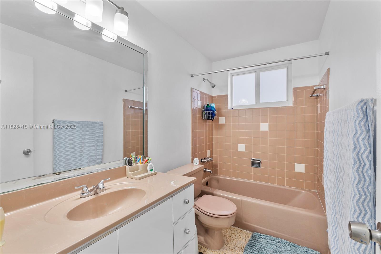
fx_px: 159
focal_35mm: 15
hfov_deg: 100.4
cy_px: 127
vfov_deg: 77.3
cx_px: 190
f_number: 11
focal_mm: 10
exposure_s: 1/10
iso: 160
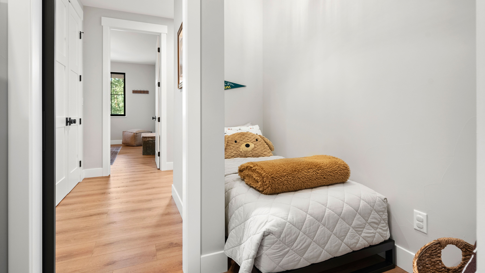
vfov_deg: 60.8
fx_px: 231
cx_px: 242
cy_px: 118
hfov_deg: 92.7
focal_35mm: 18
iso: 640
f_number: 8
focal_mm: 17
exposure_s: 1/1.25
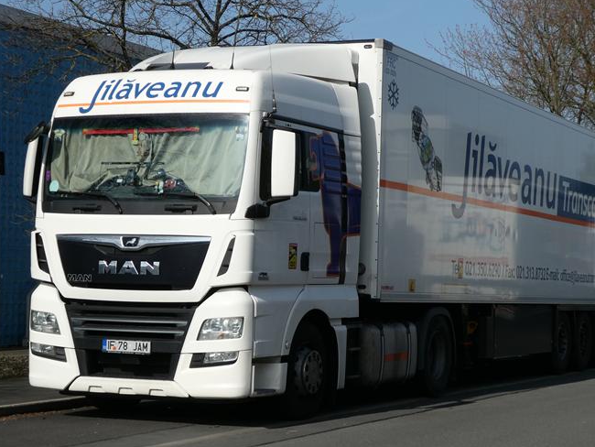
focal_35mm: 80
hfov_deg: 24.4
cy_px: 225
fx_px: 1376
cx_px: 331
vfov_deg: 18.4
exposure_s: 1/800
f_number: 4.4
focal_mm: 11.7
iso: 80
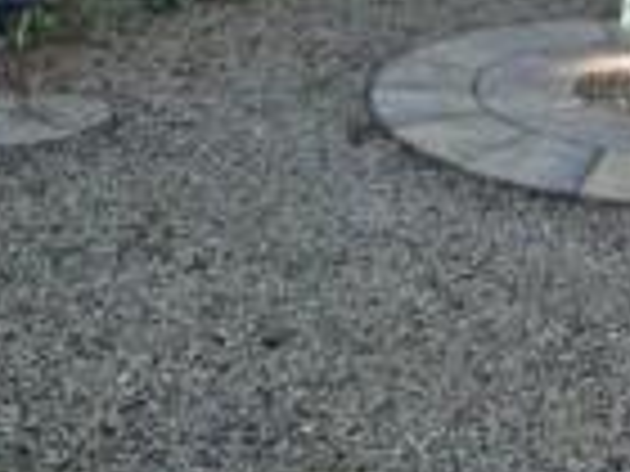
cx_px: 526
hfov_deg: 32.1
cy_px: -65
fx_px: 1056
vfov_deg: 23.5
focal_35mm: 58
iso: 200
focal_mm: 7
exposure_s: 1/160
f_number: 5
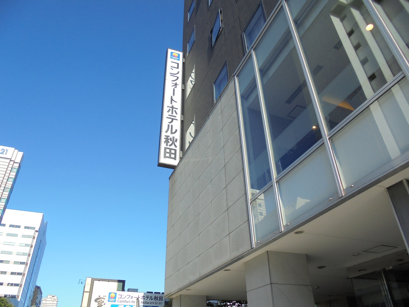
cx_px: 204
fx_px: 307
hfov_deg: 67.3
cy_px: 154
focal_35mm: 26
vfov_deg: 53.1
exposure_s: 1/640
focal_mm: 4.6
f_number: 3.5
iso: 100
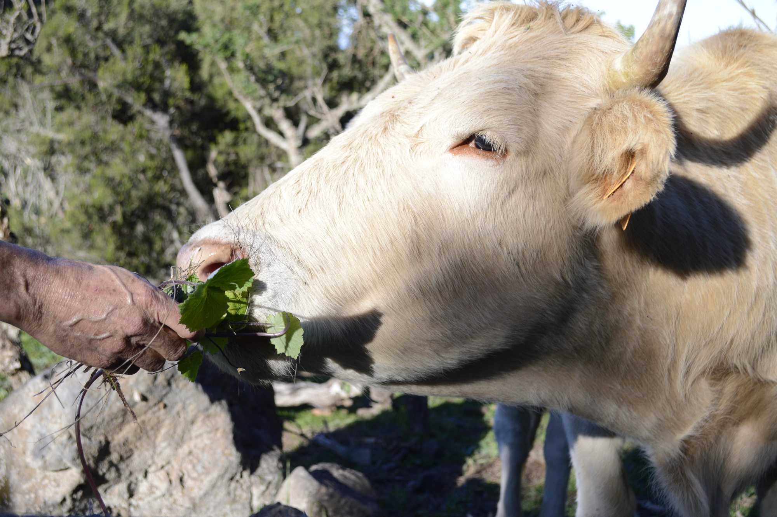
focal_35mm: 48
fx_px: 1035
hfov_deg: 41.1
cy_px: 258
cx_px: 388
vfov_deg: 28.0
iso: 100
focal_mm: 32
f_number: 4.8
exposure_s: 1/250
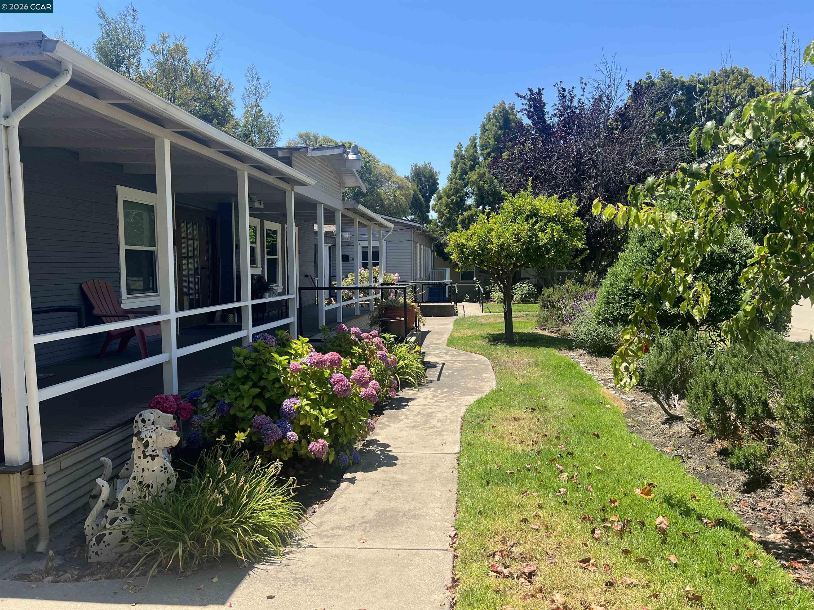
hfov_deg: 67.3
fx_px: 611
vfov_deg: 53.1
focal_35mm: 26
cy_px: 305
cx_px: 407
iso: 50
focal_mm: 5.7
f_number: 1.5
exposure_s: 1/2045
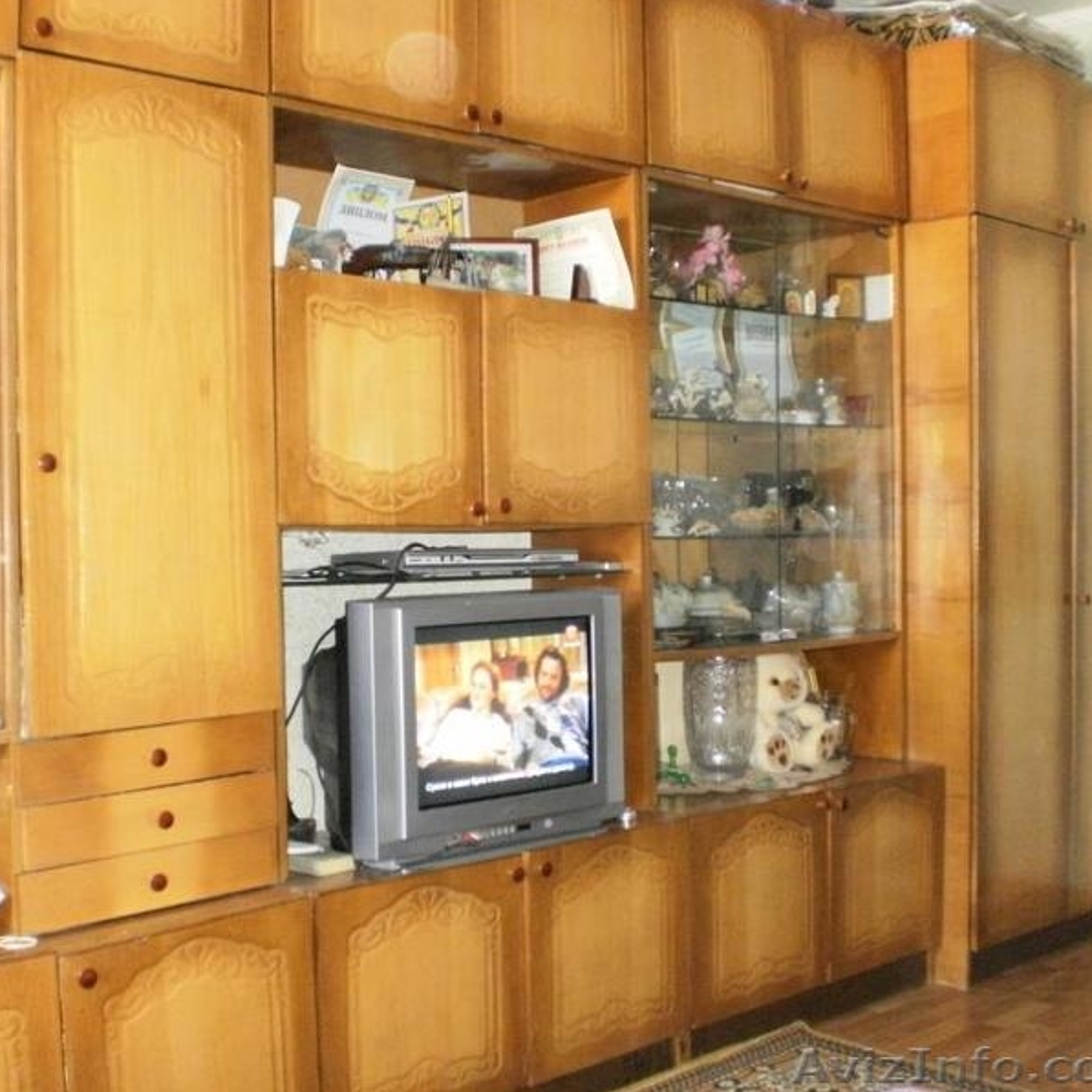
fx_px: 1606
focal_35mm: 45
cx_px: 521
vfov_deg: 37.6
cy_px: 547
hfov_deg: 37.5
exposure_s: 1/30
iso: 500
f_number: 3.1
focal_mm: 6.3
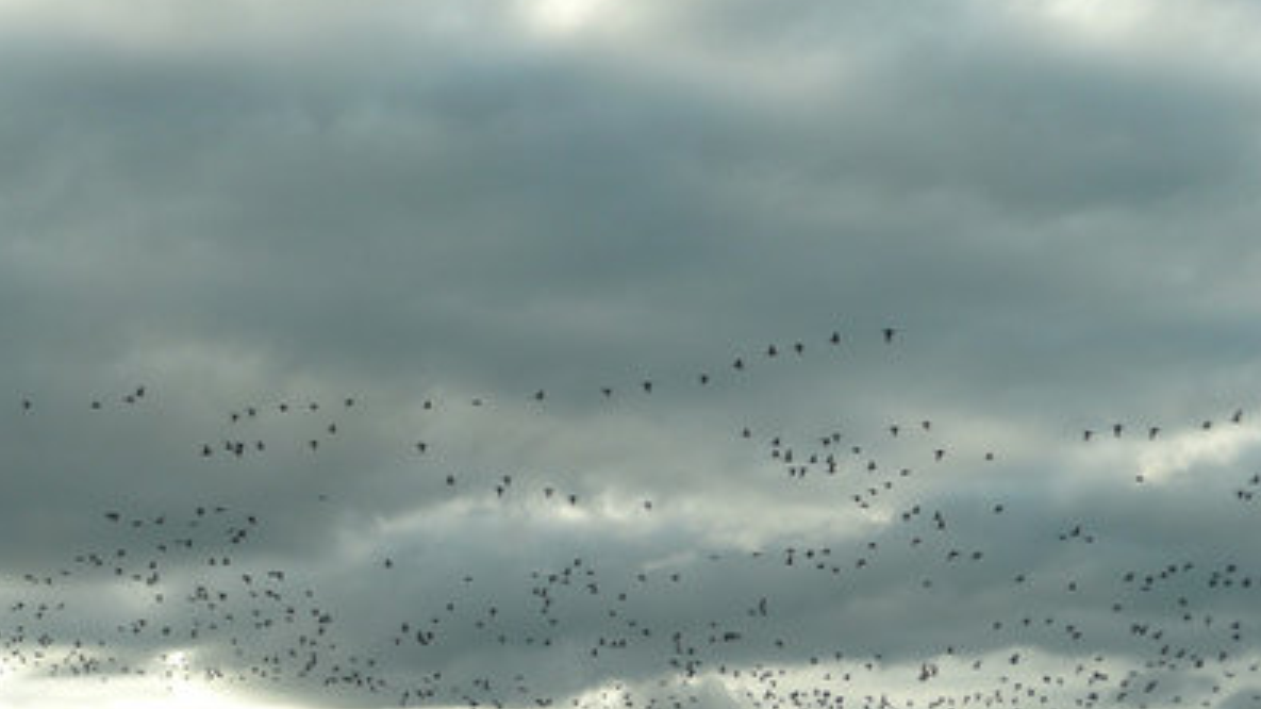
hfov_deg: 20.2
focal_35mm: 106
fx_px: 3544
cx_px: 626
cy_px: 434
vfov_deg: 11.4
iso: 100
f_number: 4.7
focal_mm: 15.7
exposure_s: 1/320
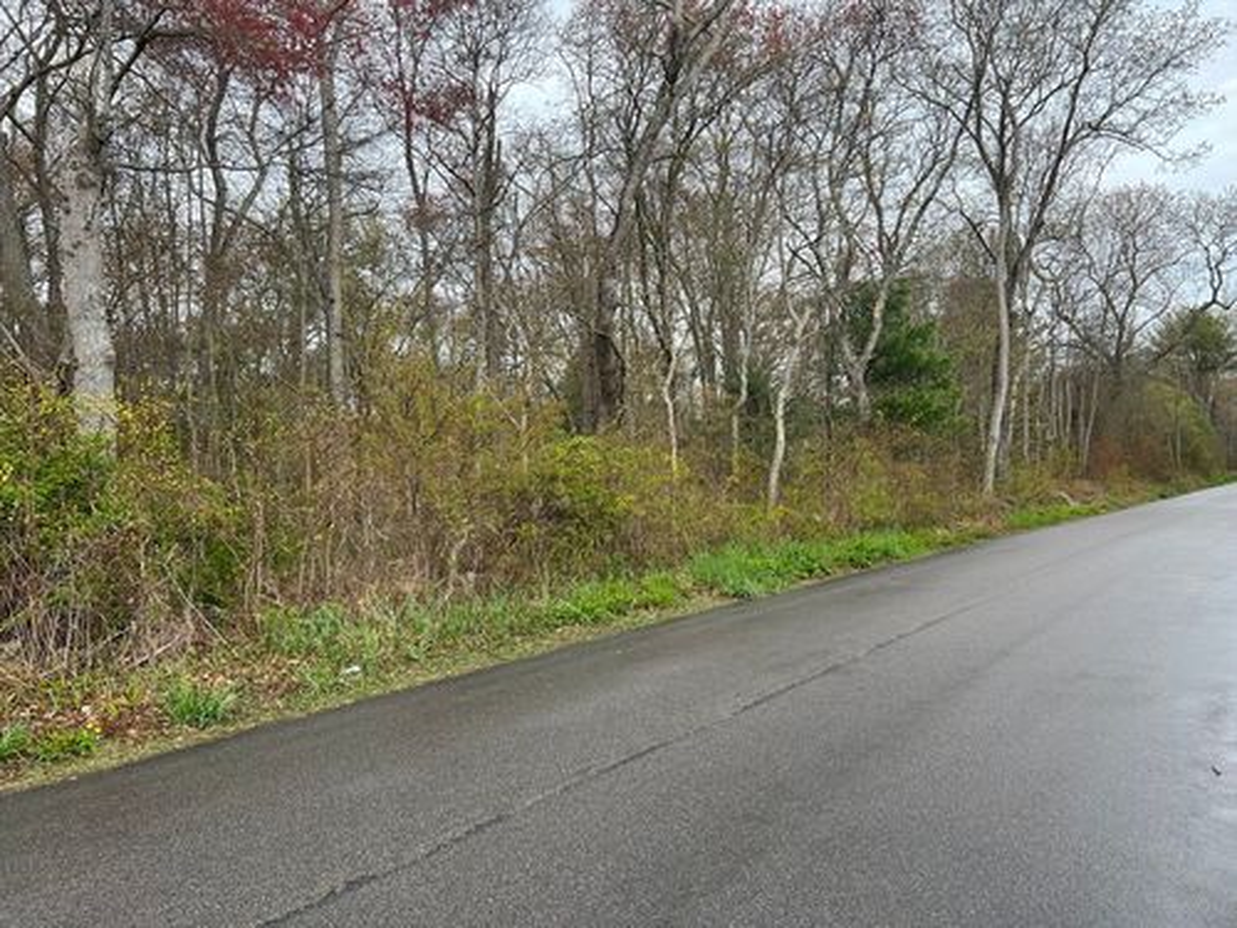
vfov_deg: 53.1
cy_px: 464
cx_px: 618
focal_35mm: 26
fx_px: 929
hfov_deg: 67.3
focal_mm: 5.7
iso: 50
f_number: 1.5
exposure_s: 1/833
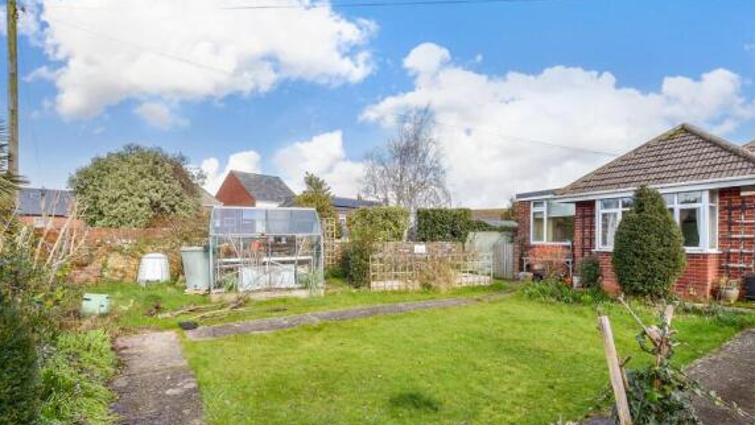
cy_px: 245
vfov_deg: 60.7
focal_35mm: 18
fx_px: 360
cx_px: 424
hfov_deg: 92.2
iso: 160
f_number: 8
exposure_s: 1/100
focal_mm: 10
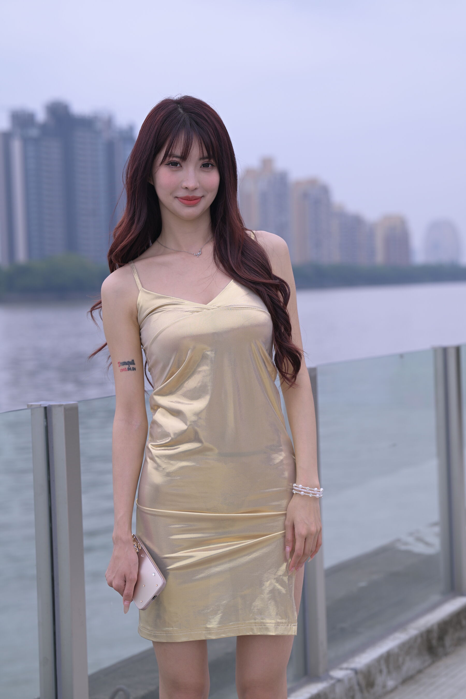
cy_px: 350
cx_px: 233
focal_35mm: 85
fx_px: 1650
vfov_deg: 23.9
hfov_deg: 16.1
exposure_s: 1/250
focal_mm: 85
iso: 80
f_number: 4.5
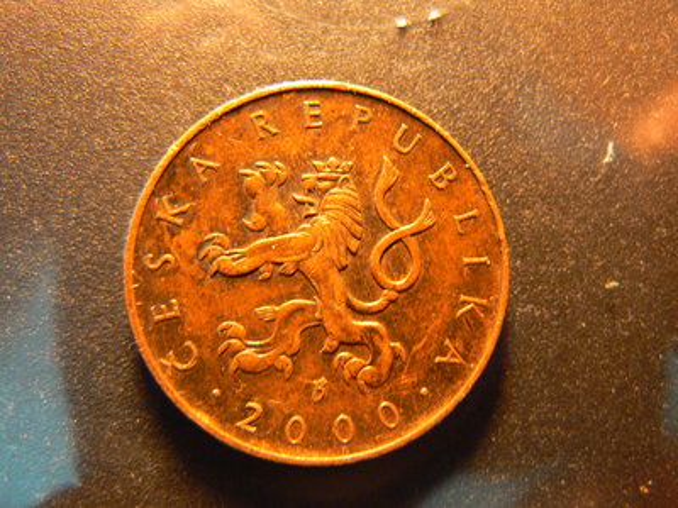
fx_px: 705
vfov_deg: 39.7
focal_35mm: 36
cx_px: 339
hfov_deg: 51.4
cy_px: 254
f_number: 2.8
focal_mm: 6
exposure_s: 1/10
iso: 200
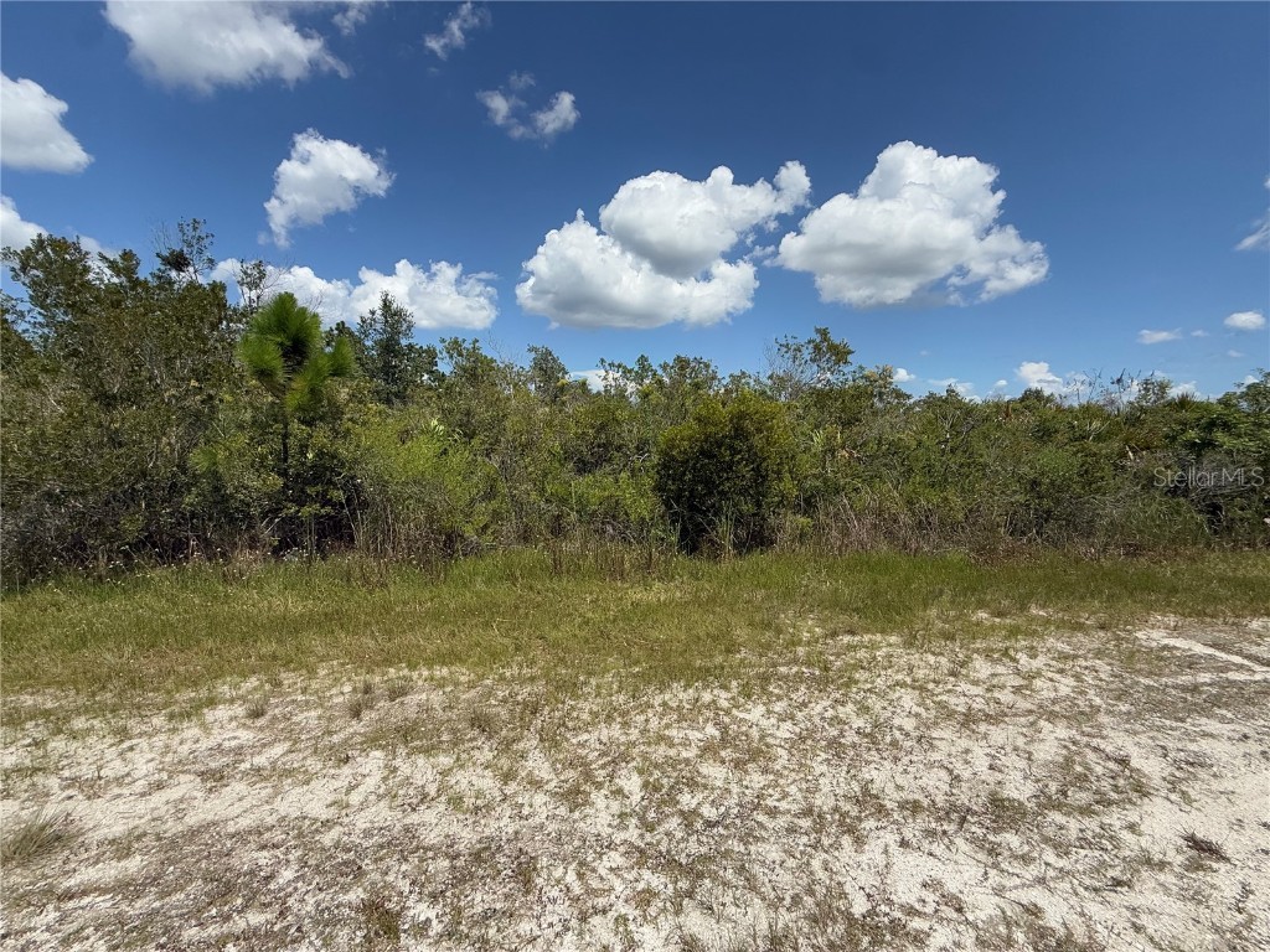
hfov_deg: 102.1
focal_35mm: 14
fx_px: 514
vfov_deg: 85.7
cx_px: 635
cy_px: 476
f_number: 2.2
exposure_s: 1/1961
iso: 50
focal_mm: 2.22
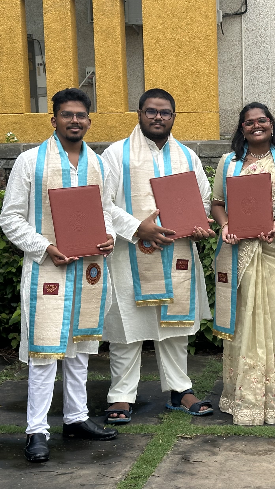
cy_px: 243
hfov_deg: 13.9
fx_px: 1102
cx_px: 309
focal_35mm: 85
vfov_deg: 25.0
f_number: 1.78
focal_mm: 6.86
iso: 64
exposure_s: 1/816
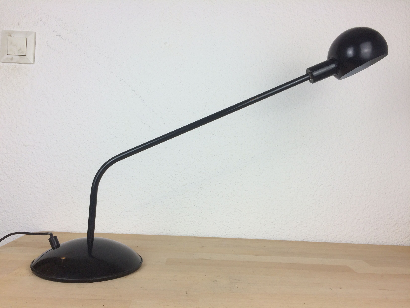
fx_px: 343
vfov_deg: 48.2
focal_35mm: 29
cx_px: 205
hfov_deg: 61.7
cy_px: 154
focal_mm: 4.15
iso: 40
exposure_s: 1/100
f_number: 2.2
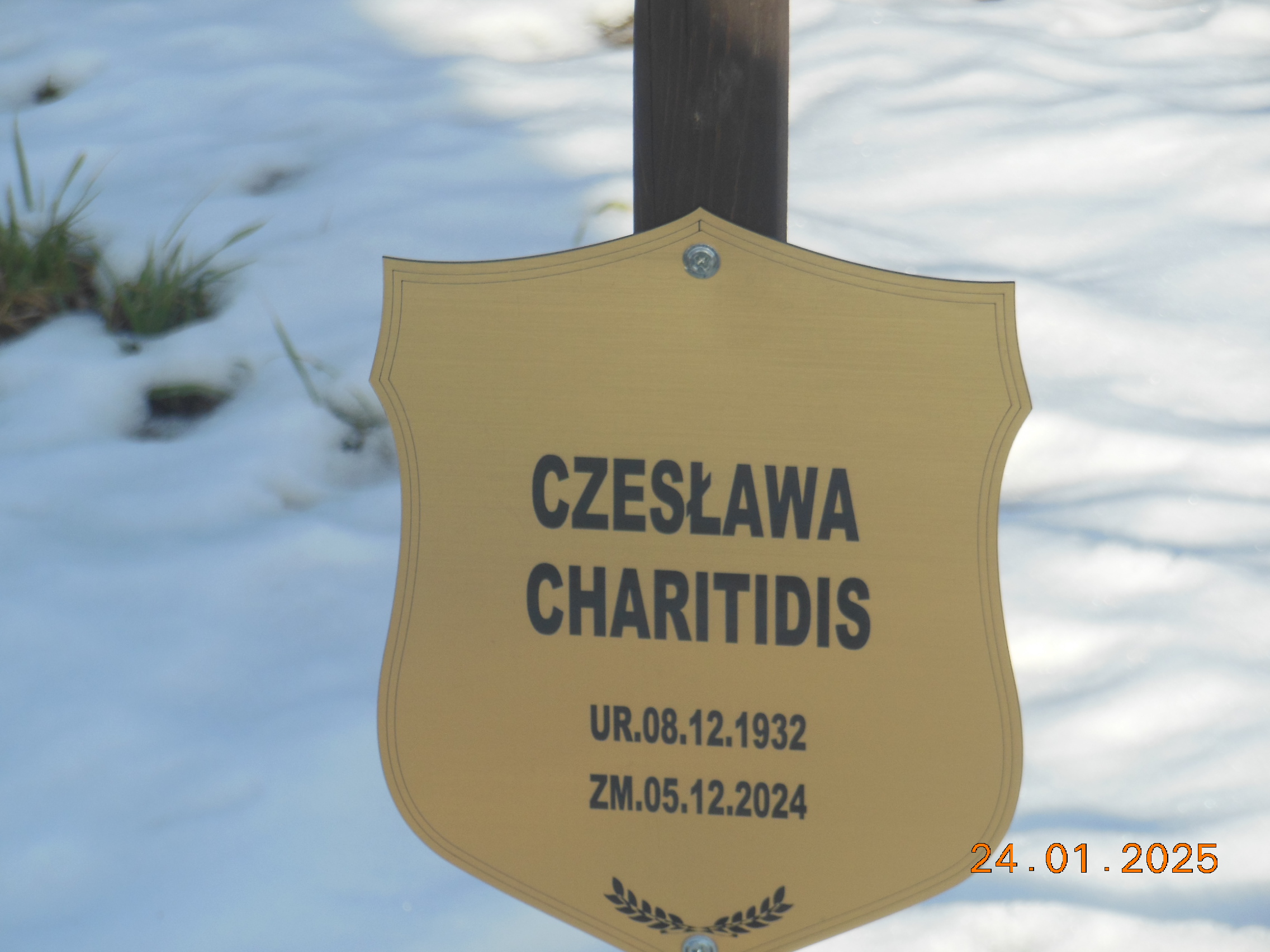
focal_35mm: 167
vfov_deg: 8.9
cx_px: 635
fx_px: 6127
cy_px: 476
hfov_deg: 11.8
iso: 125
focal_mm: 29.8
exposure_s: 1/500
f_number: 5.4
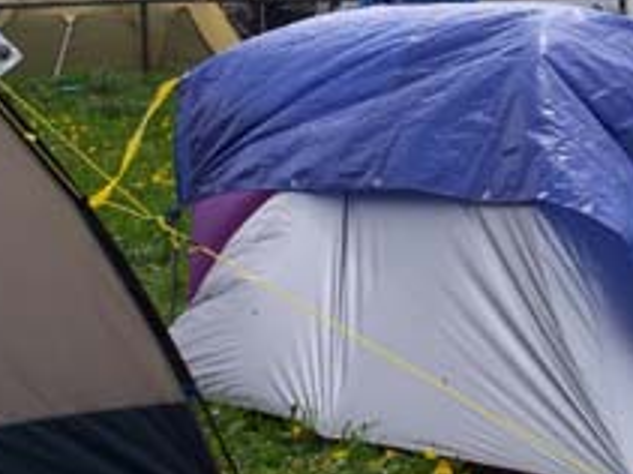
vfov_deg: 11.7
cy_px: 237
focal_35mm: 127
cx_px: 507
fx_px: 2321
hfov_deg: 15.4
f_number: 4.5
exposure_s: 1/500
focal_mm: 11.1
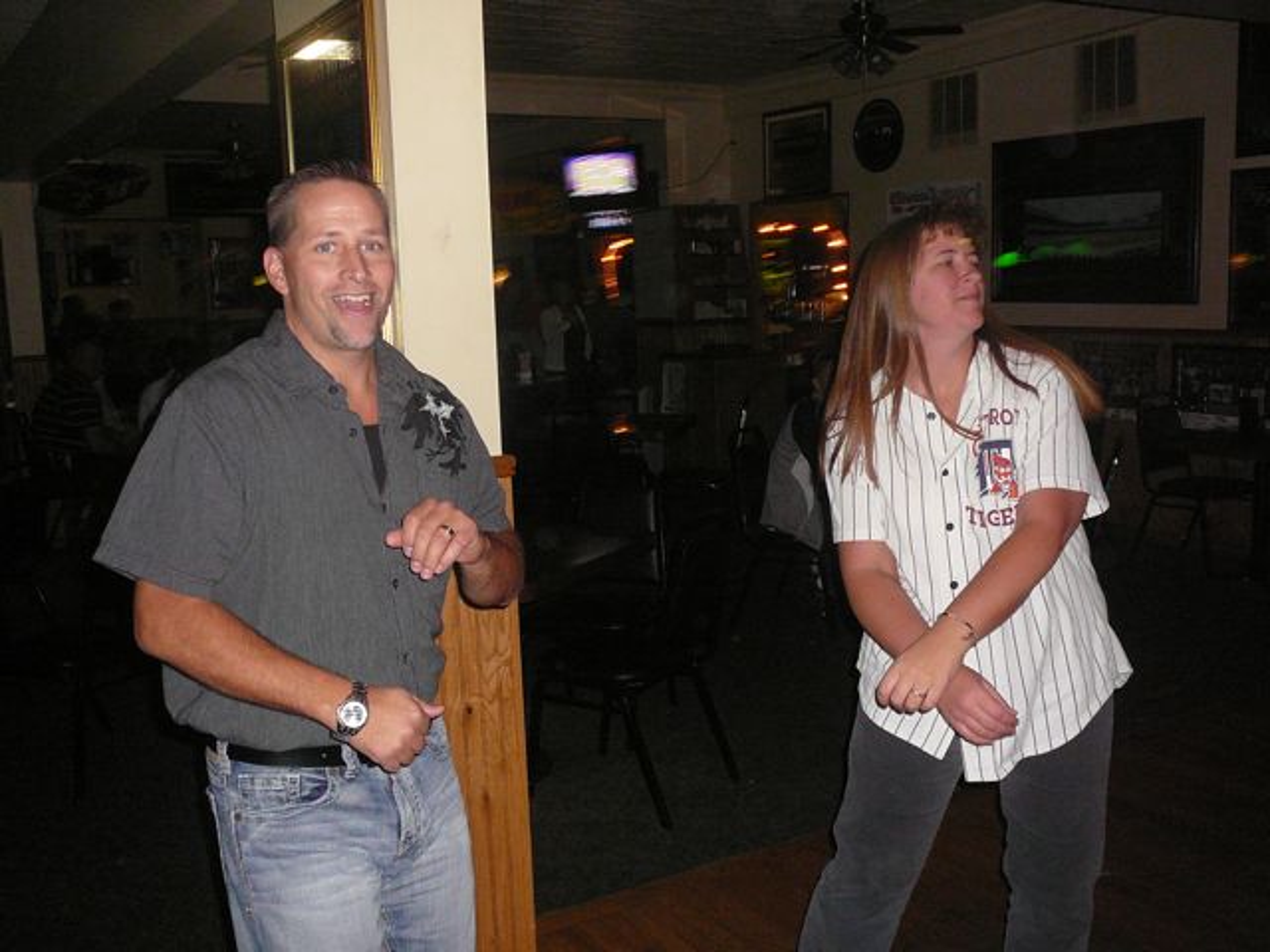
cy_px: 476
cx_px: 635
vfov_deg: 40.7
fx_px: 1284
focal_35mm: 35
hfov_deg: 52.6
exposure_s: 1/30
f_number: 2.8
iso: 250
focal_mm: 5.2
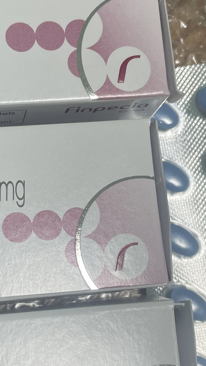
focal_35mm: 68
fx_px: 660
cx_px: 41
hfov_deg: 17.6
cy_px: 238
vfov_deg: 30.8
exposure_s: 1/120
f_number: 1.6
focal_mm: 4.2
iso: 40
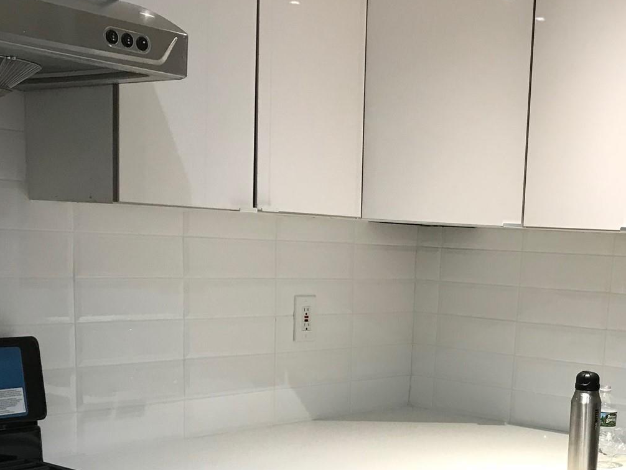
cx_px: 487
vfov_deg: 24.8
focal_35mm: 57
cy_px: 432
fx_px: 1031
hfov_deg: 33.0
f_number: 1.8
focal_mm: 3.99
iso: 32
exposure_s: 1/20
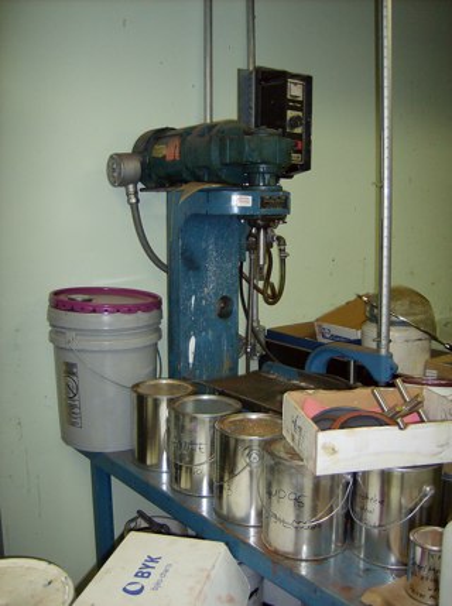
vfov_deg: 51.4
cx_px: 226
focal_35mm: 36
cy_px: 303
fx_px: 629
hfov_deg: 39.5
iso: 200
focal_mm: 6
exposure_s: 1/60
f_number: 2.8
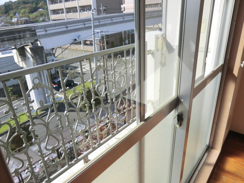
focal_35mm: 24
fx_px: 169
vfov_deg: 56.8
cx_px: 122
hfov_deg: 71.6
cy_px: 92
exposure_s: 1/500
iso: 80
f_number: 3.2
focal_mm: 4.3
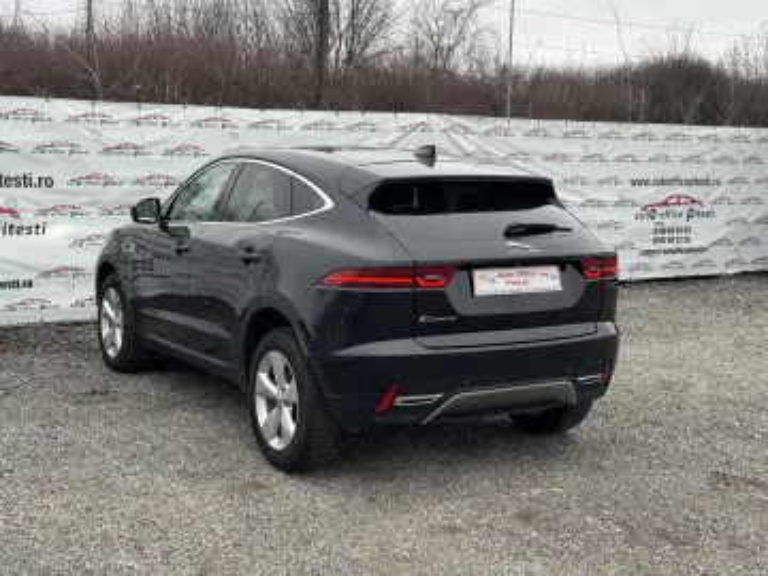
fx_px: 1065
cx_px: 384
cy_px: 288
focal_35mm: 48
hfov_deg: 39.7
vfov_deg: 30.3
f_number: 1.78
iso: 64
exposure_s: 1/633
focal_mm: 6.76
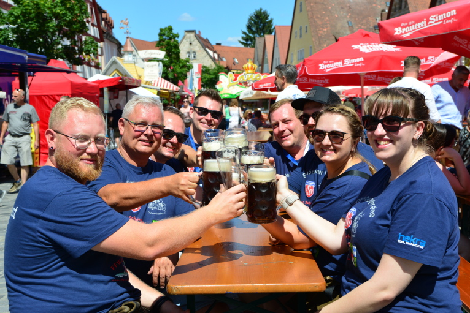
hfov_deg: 34.5
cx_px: 235
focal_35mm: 58
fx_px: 757
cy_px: 156
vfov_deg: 23.4
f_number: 11
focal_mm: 58
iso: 400
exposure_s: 1/500
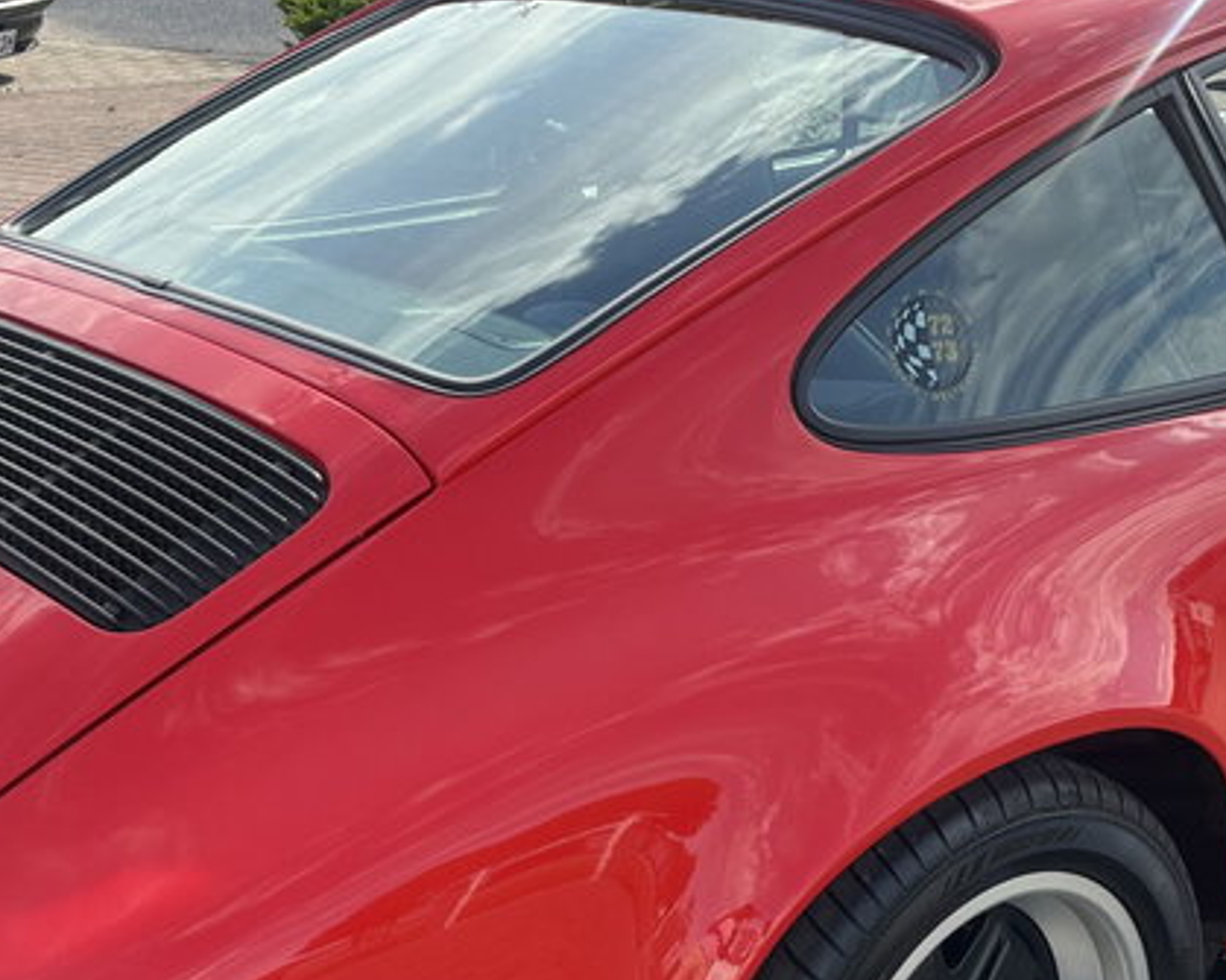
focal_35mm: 62
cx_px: 749
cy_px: 755
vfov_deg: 24.3
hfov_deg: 30.4
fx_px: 2249
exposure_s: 1/864
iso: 50
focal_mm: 5.1
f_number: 1.6
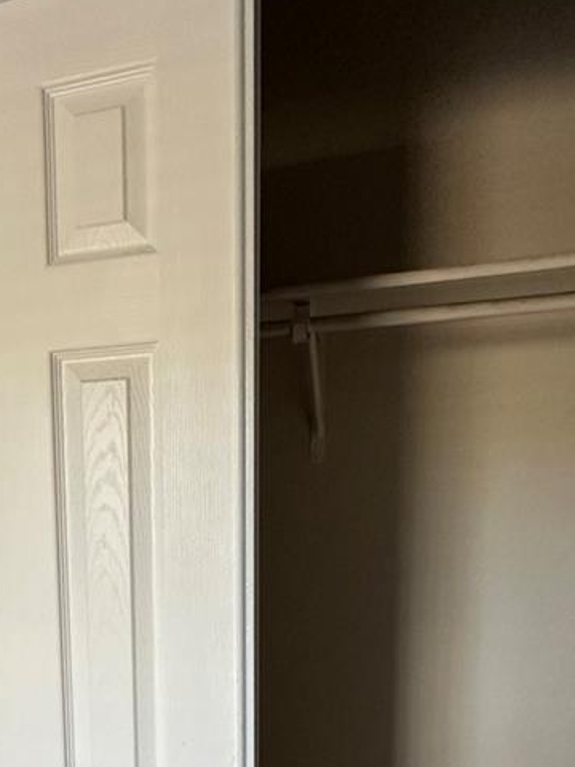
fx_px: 775
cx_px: 96
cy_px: 583
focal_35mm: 35
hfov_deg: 38.8
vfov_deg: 50.3
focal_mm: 2.22
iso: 400
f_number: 2.2
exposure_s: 1/60
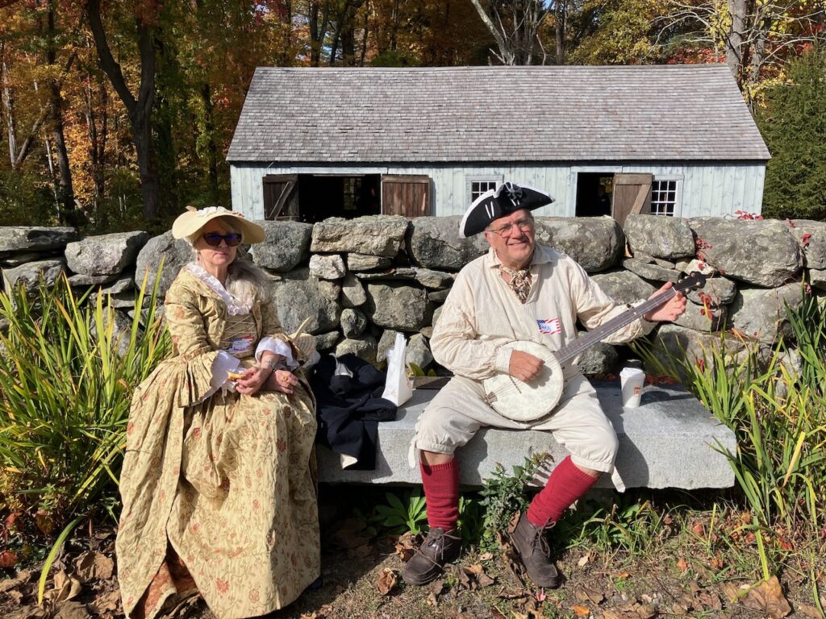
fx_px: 668
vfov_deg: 49.7
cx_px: 413
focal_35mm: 28
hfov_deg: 63.4
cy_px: 310
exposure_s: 1/1675
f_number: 1.8
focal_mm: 3.99
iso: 32
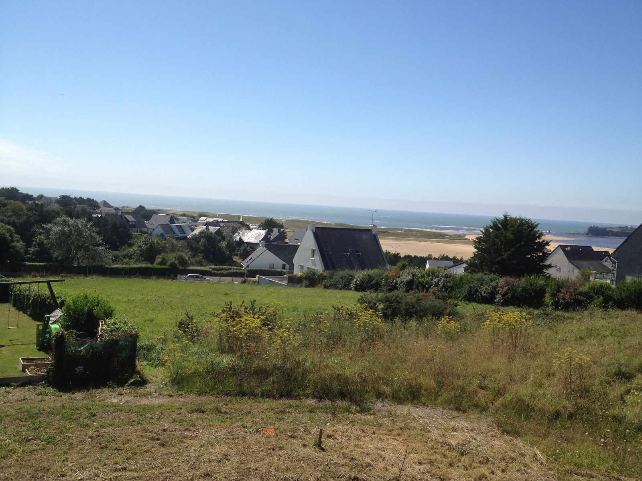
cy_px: 240
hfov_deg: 52.6
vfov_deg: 40.7
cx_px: 321
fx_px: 649
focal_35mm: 35
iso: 64
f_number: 2.4
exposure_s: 1/2208
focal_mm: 4.28
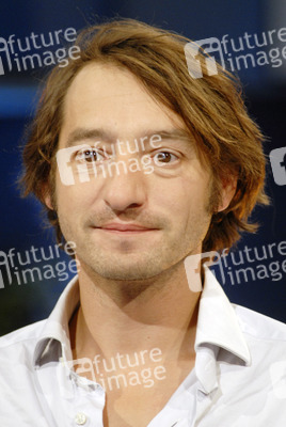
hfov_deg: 3.1
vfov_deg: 4.6
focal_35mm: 450
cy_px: 214
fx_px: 5344
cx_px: 143
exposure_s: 1/100
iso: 800
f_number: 5.6
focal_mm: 300
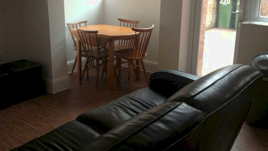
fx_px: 327
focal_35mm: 46
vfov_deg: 25.9
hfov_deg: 44.5
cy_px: 57
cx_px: 116
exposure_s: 1/20
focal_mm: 4.28
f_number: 2.4
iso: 50
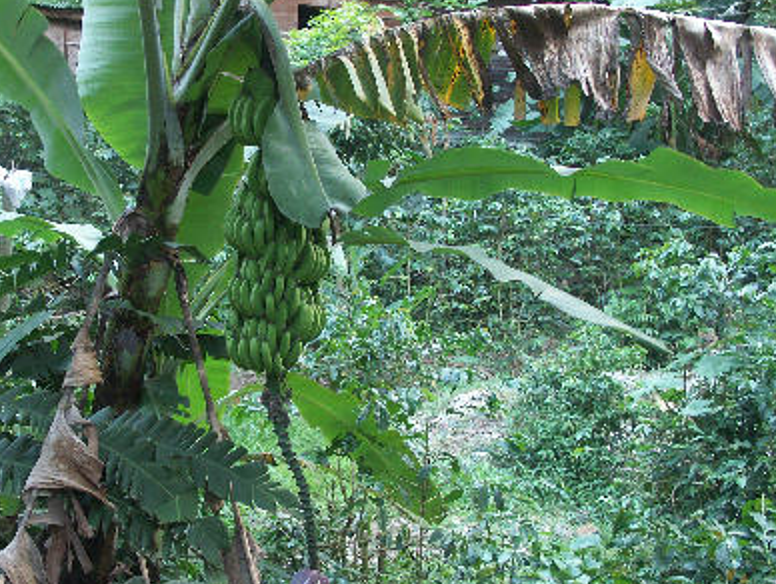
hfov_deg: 32.5
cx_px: 277
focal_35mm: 59
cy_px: 324
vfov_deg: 24.9
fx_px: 1324
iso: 200
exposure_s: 1/10
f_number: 2.8
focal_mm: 11.17
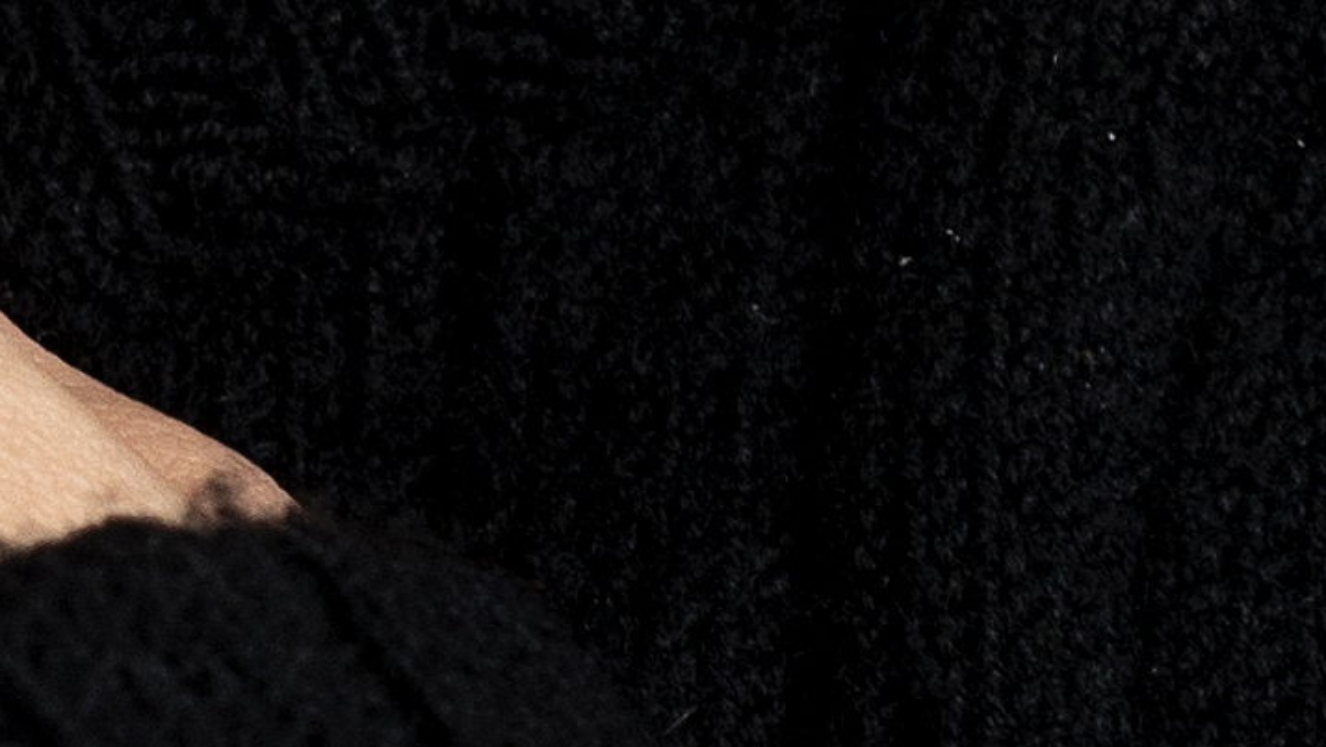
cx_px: -413
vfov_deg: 1.3
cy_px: -1055
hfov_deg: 2.4
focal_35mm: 916
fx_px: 32214
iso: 200
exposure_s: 1/200
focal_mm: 85
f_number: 8
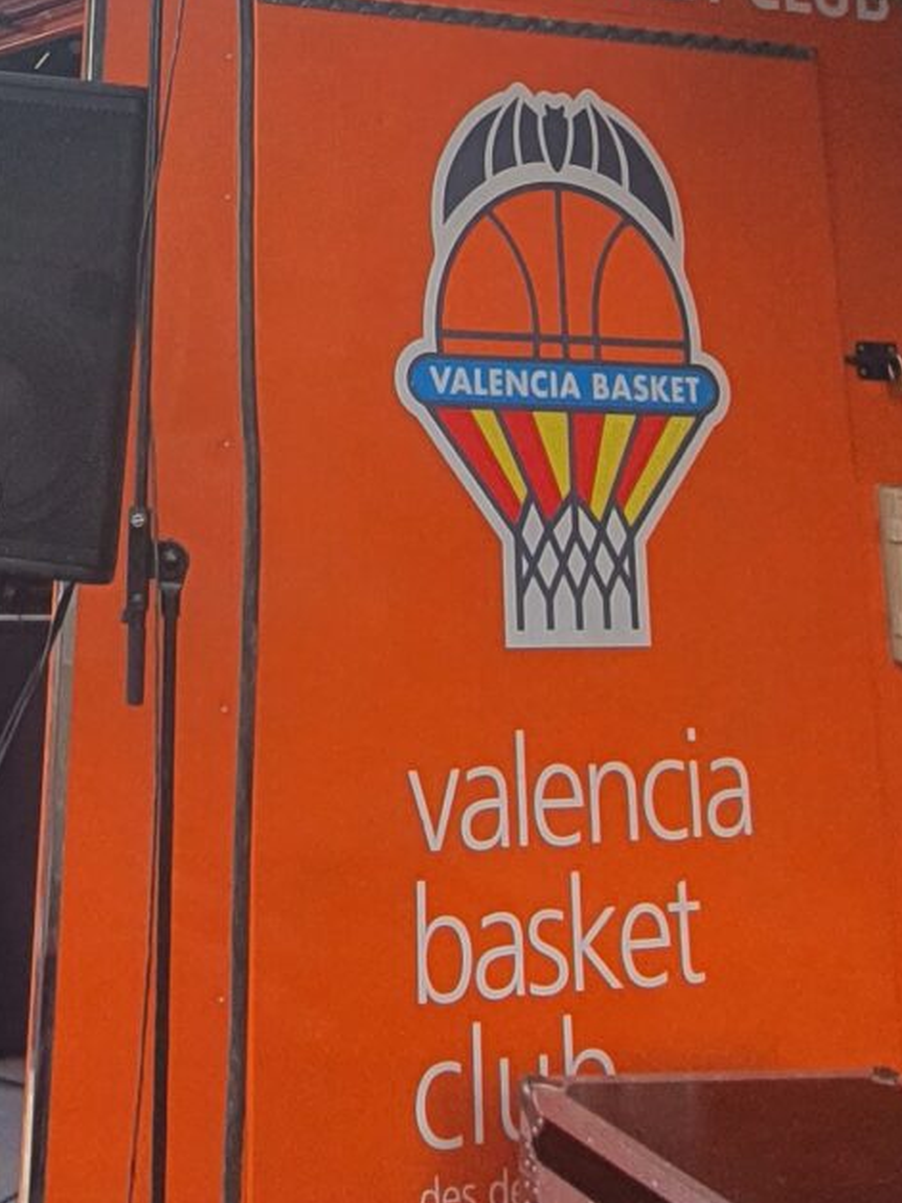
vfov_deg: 30.0
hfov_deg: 26.0
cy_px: -299
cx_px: -10
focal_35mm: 53
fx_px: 1841
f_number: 2.2
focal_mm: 1.8
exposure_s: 1/393
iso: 50
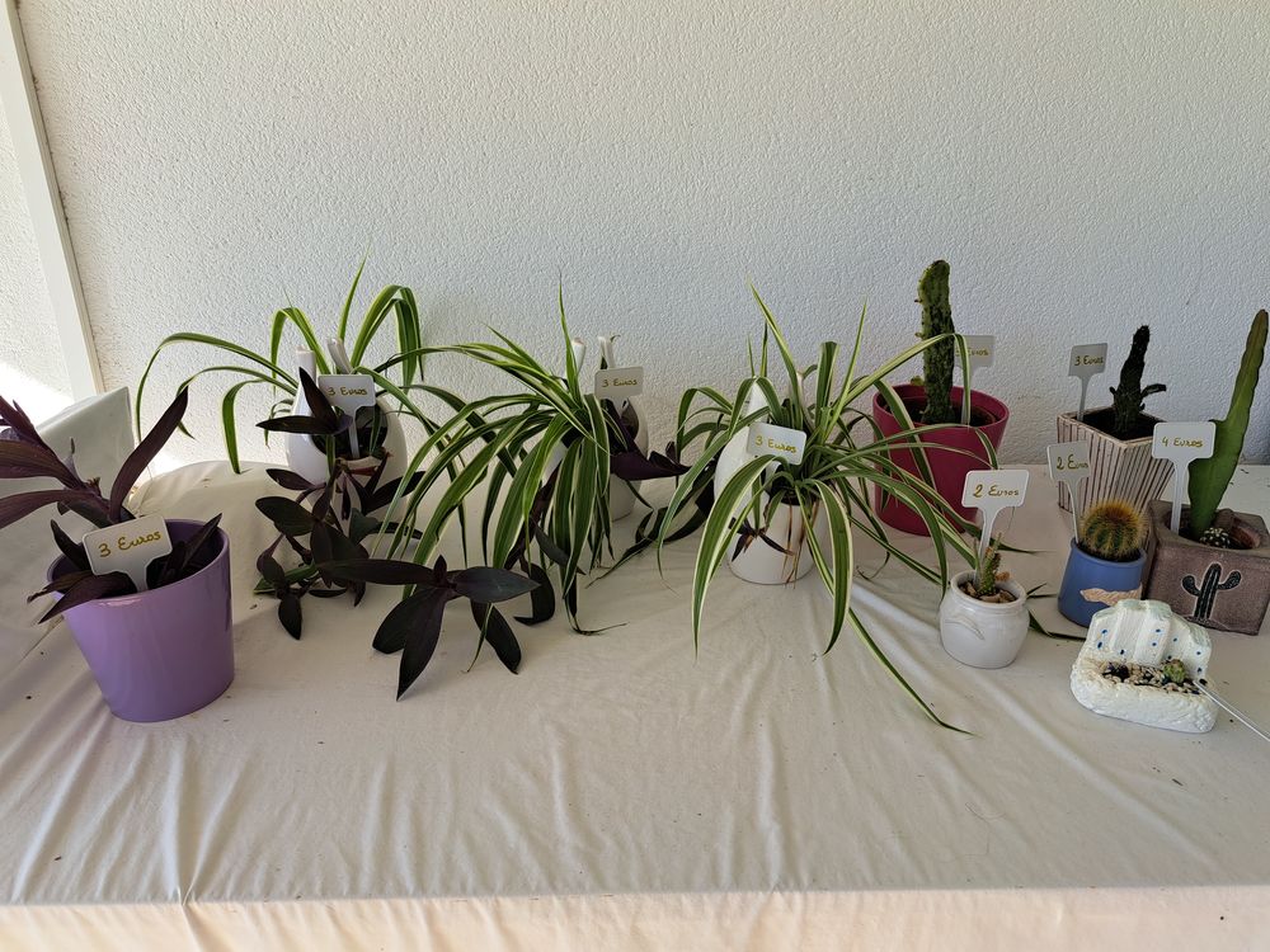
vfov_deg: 56.8
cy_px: 476
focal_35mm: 24
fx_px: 881
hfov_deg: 71.6
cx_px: 635
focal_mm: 5.23
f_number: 1.8
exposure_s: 1/236
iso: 50
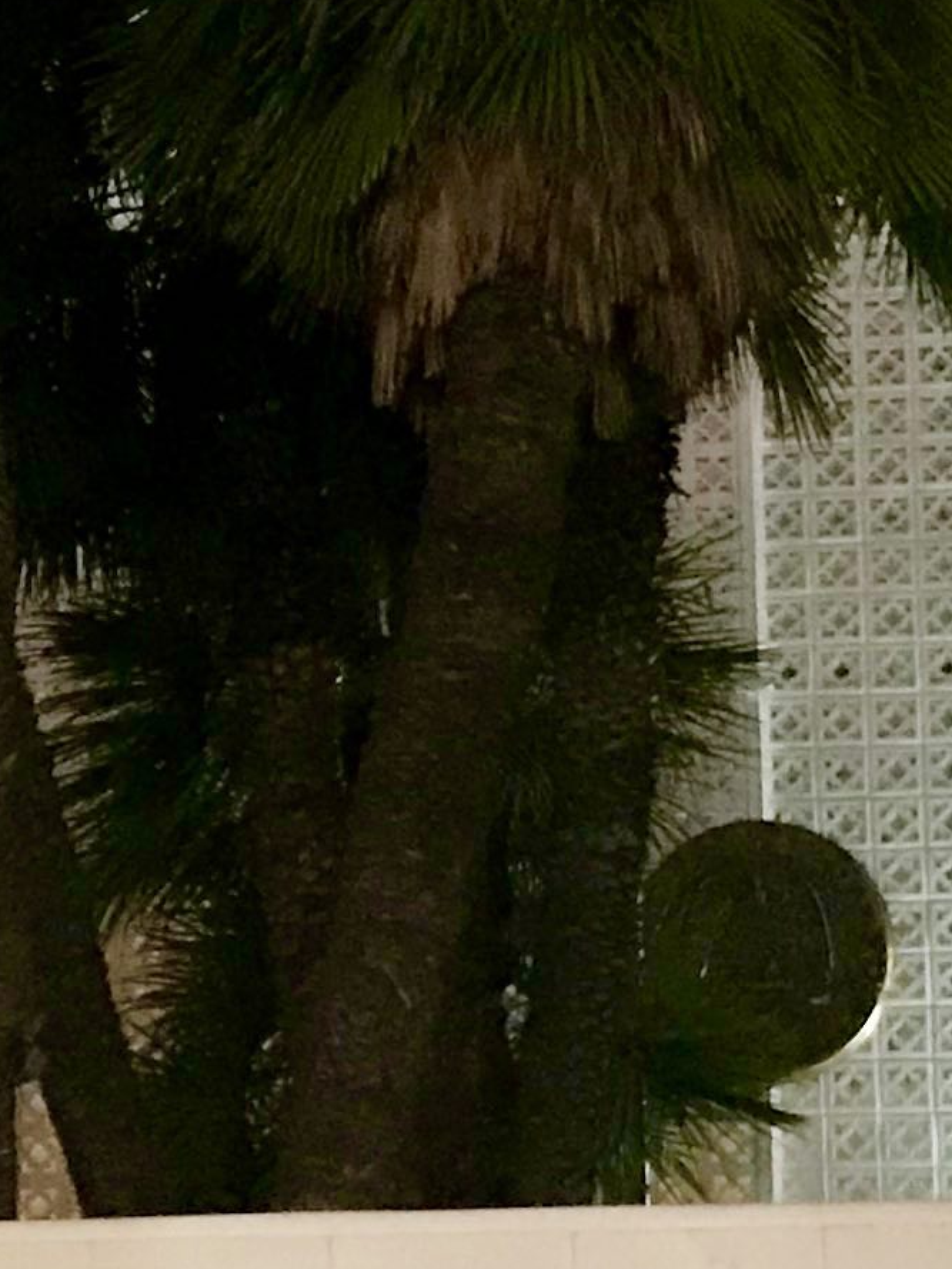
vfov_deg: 15.5
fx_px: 4656
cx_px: 291
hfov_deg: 11.7
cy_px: 564
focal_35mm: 127
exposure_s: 1/4
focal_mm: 3.99
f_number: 1.8
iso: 160
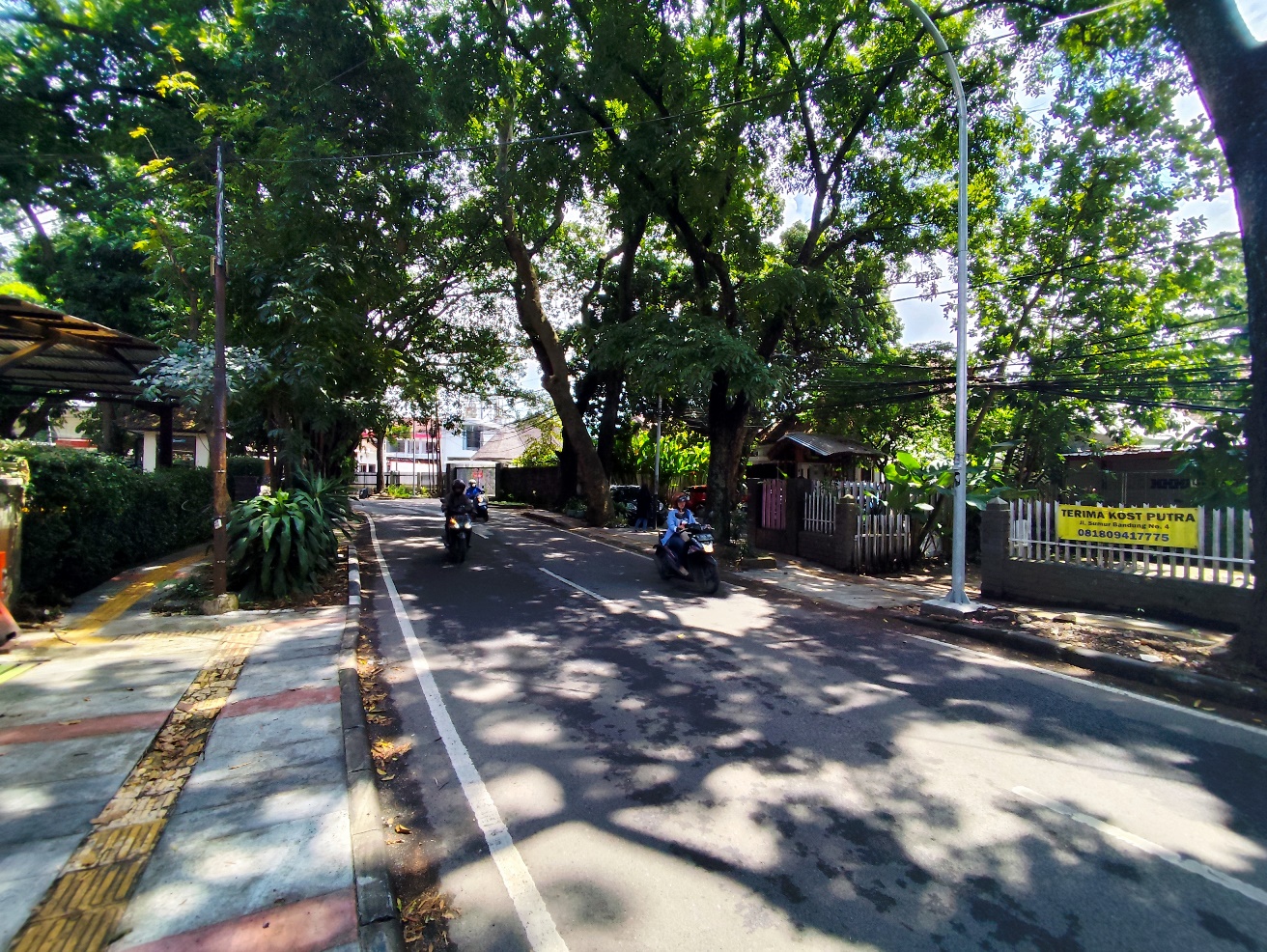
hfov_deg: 94.5
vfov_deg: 78.2
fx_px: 586
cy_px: 476
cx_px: 634
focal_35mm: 16
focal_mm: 1.65
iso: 50
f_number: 2.2
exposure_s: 1/630
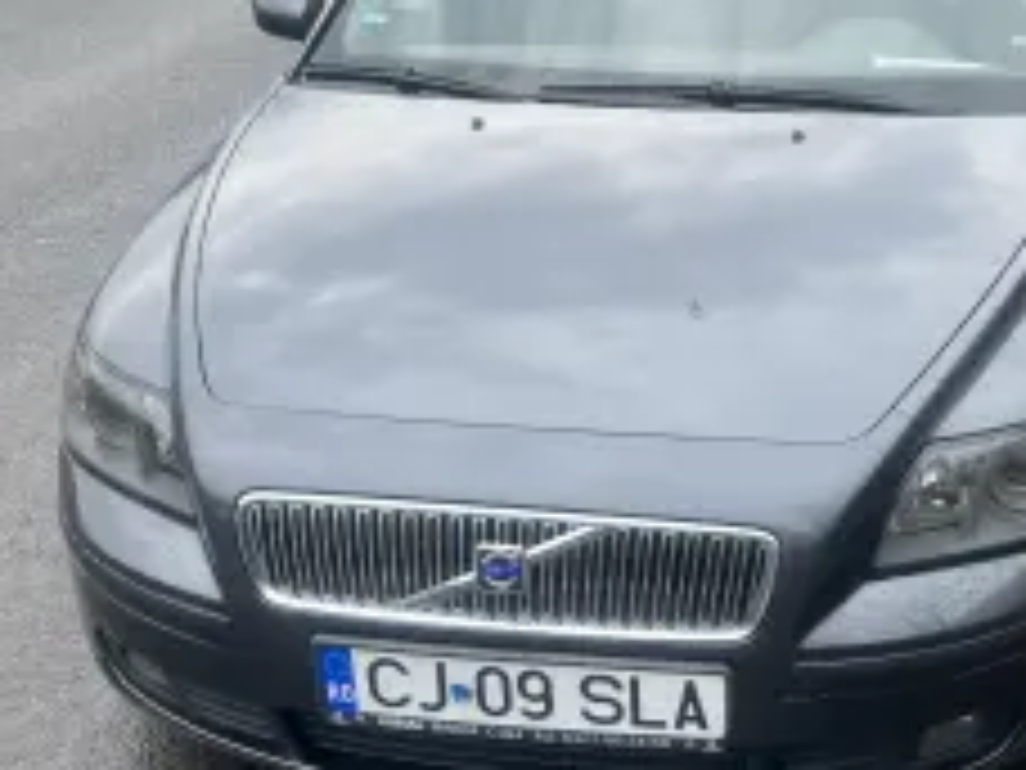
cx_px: 720
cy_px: 320
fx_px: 1215
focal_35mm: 41
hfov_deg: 44.8
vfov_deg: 35.1
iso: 50
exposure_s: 1/1600
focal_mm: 5.1
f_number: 1.6
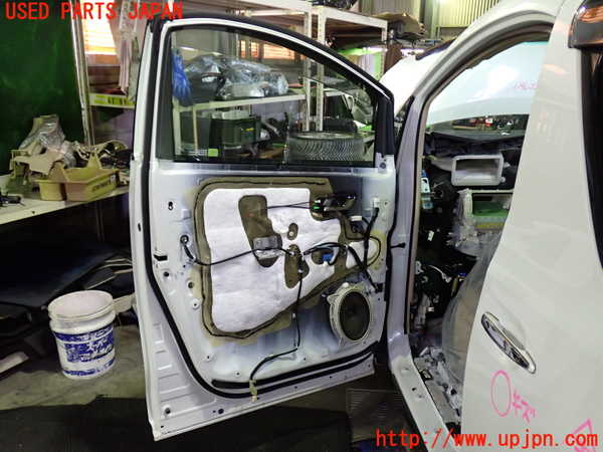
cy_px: 226
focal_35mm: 30
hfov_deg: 60.0
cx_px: 302
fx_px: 523
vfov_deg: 46.8
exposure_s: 1/30
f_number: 2.3
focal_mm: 5.4
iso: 320
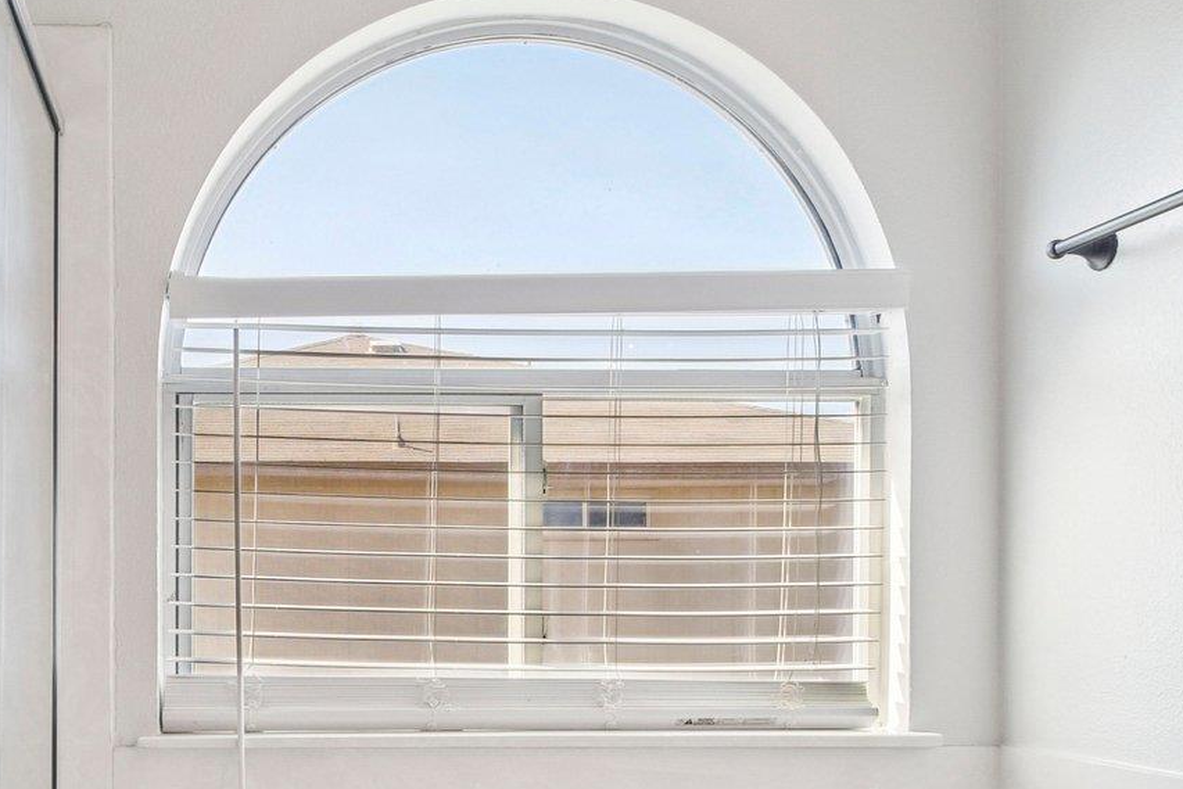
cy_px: 572
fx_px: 1183
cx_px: 259
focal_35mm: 36
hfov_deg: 50.3
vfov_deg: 36.2
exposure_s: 1/50
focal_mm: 10
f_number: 8
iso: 400
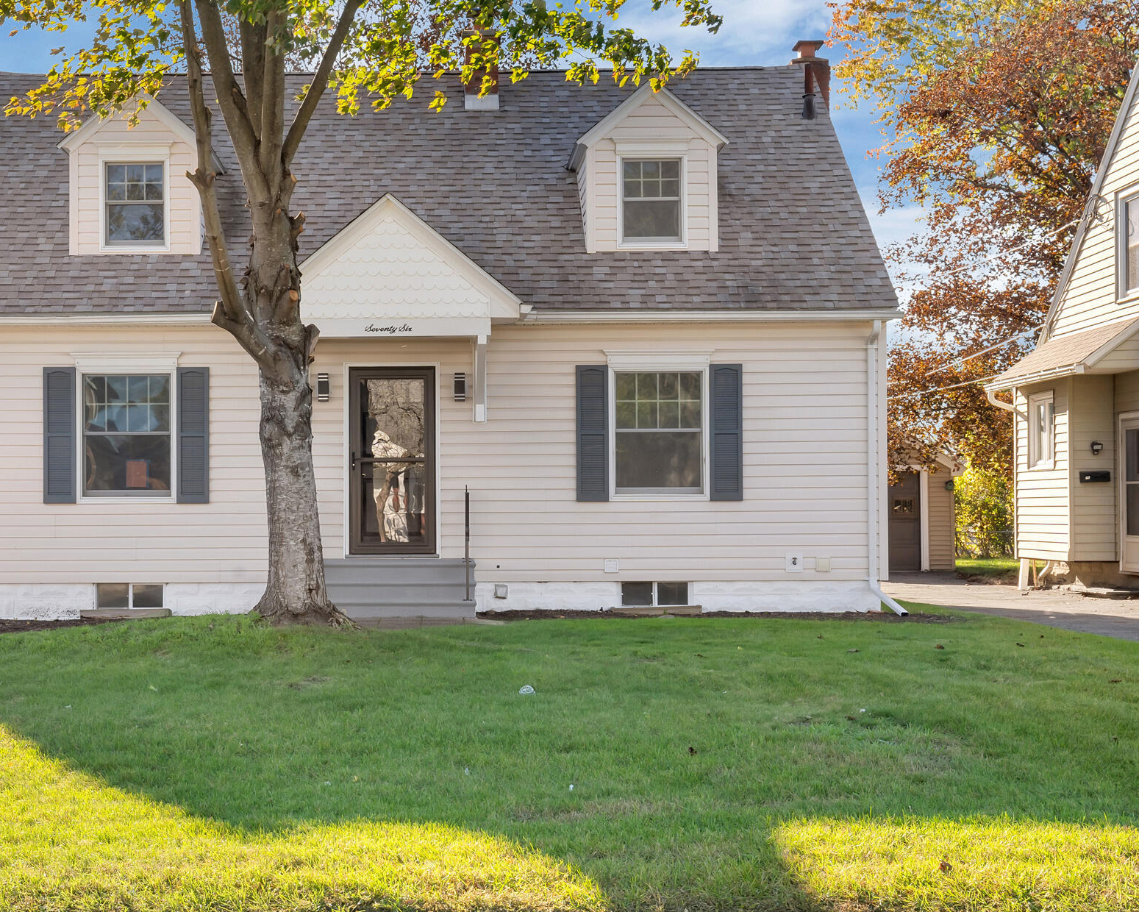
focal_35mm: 53
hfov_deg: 35.1
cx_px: 416
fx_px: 1787
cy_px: 481
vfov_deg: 28.6
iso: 250
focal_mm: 35
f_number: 9
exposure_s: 1/400
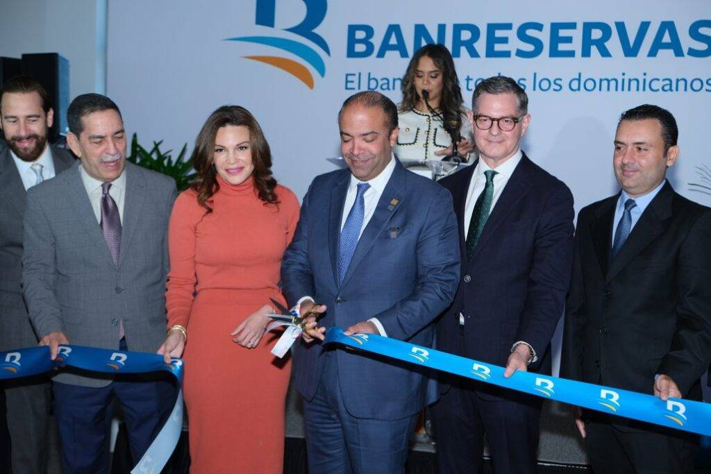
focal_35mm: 49
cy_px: 237
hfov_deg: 40.3
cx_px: 356
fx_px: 968
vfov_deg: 27.5
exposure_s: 1/250
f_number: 4
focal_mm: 32.9
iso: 400
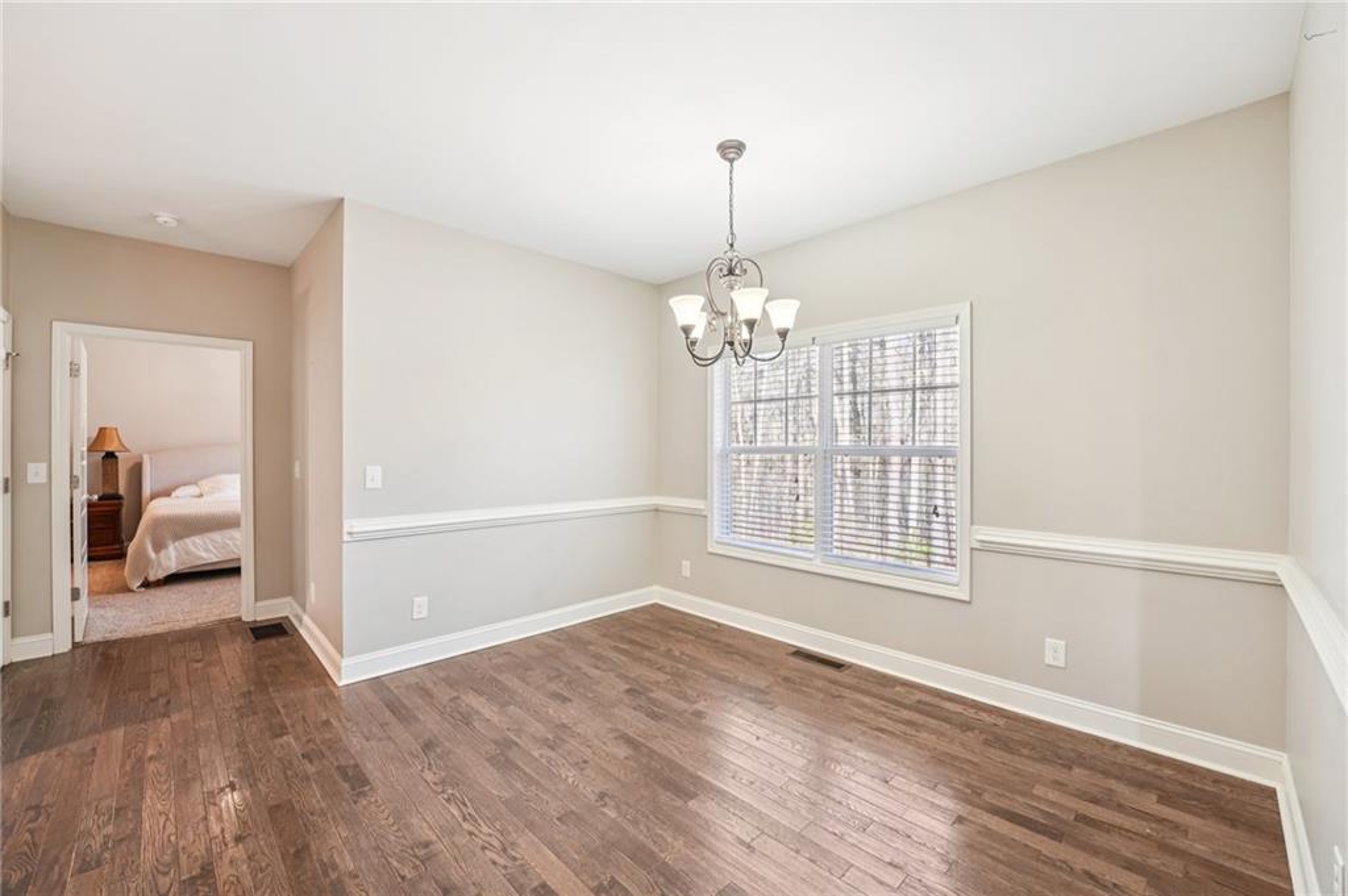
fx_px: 524
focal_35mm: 14
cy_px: 448
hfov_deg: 104.3
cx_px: 674
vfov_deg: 81.1
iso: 320
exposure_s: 1/10
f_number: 8
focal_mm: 14
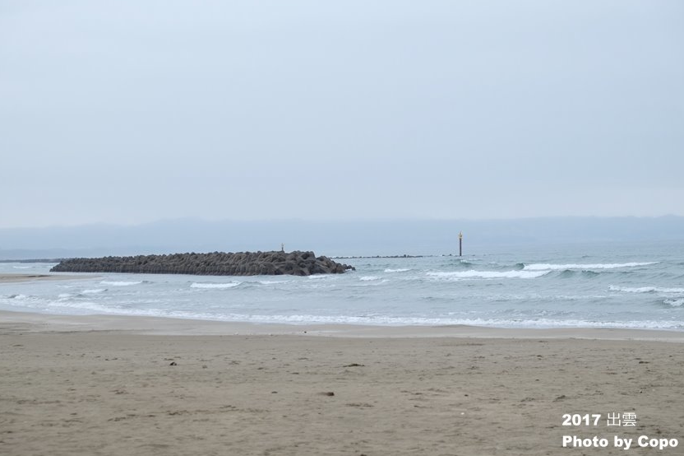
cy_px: 213
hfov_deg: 25.7
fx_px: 1500
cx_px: 340
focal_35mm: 79
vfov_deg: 17.3
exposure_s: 1/170
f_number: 4.5
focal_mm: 48.4
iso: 200
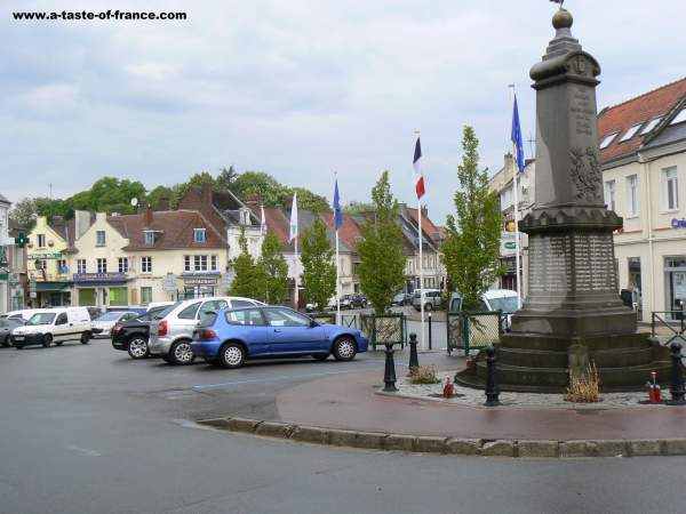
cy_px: 257
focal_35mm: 42
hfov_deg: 44.8
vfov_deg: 34.3
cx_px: 343
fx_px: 832
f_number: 5.6
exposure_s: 1/250
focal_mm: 7
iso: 80
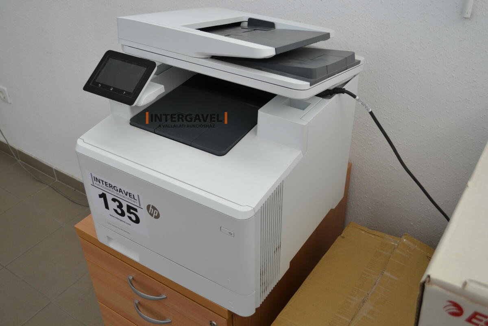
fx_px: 488
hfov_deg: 53.1
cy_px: 163
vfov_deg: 36.9
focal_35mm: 36
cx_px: 244
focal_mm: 24
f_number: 5
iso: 400
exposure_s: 1/100
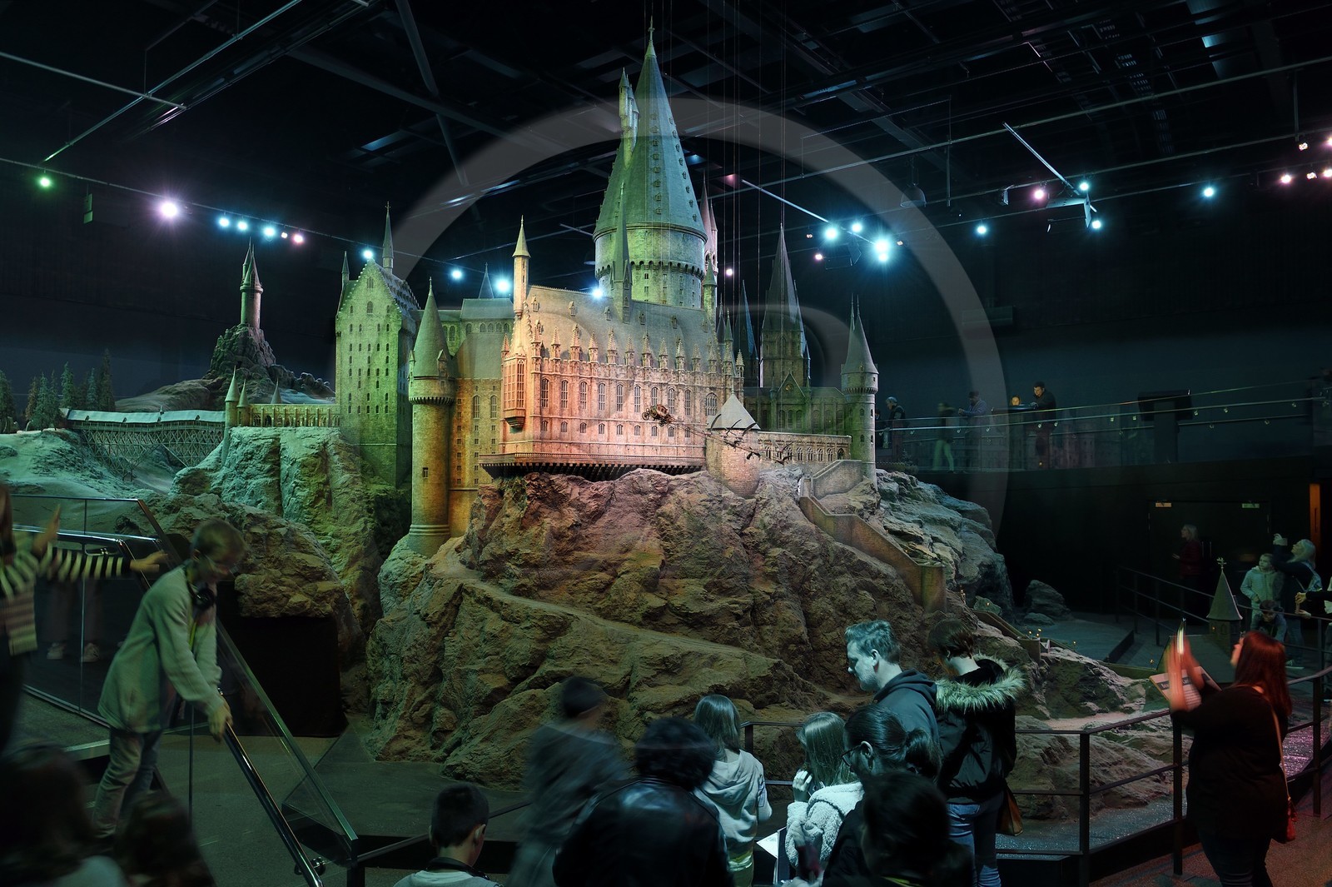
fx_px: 888
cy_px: 444
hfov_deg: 73.8
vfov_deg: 53.1
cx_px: 666
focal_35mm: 24
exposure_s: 1/6
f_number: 6.3
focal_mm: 24
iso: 800
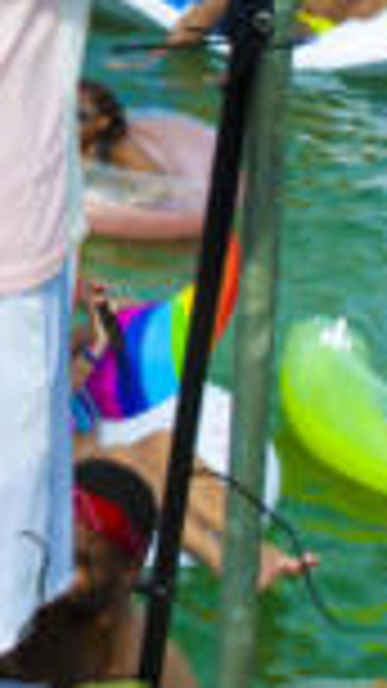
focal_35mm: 165
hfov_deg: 7.1
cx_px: -340
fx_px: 3012
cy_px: -36
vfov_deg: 12.8
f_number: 10
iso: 100
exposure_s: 1/400
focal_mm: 32
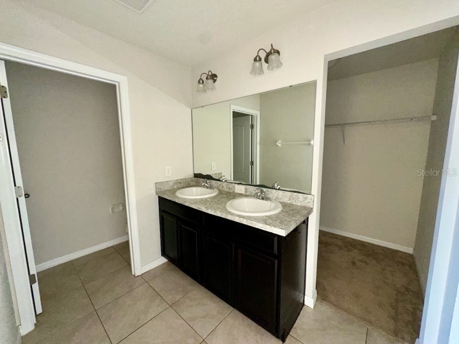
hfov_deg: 102.1
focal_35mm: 14
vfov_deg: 85.7
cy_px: 172
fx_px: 186
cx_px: 230
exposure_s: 1/60
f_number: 2.2
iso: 200
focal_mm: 2.22
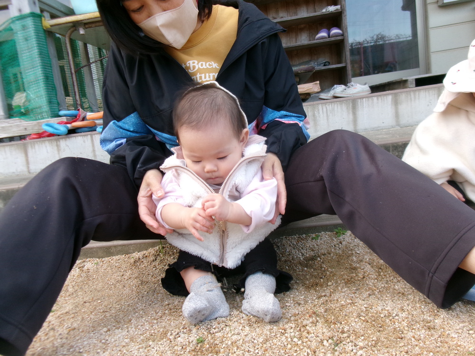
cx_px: 238
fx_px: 384
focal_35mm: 28
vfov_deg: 49.7
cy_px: 178
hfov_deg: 63.4
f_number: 3.9
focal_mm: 5.1
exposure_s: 1/125
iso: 154
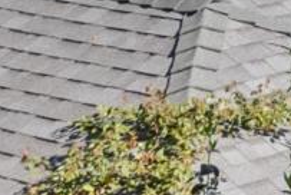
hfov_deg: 7.4
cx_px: 730
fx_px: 2089
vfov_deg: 5.0
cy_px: -442
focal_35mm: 258
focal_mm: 35
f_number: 7.1
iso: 400
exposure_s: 1/500
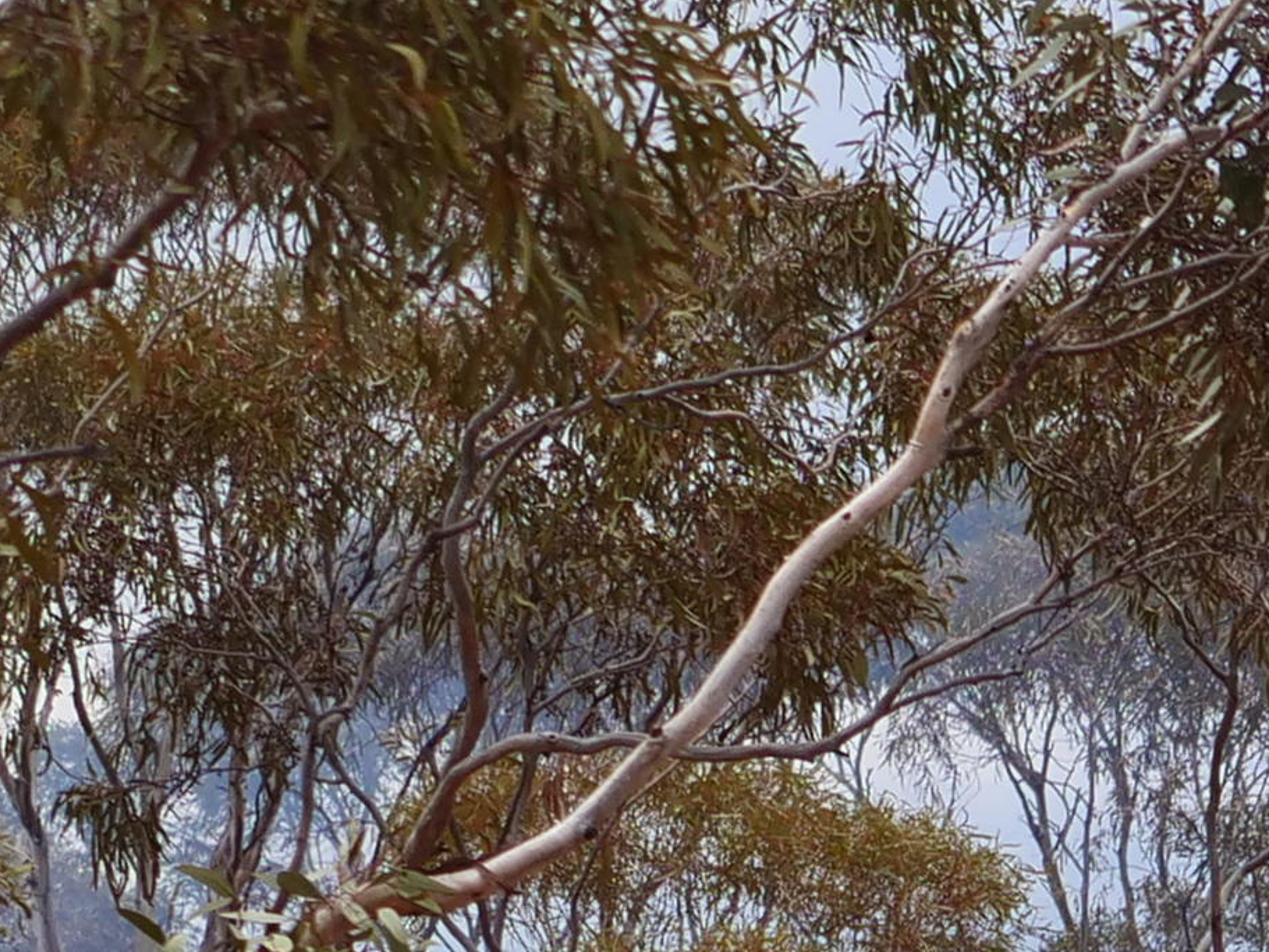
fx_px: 14083
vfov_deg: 3.8
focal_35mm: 384
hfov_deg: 5.1
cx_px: 2399
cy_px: 2415
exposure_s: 1/320
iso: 200
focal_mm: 35
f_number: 4.5
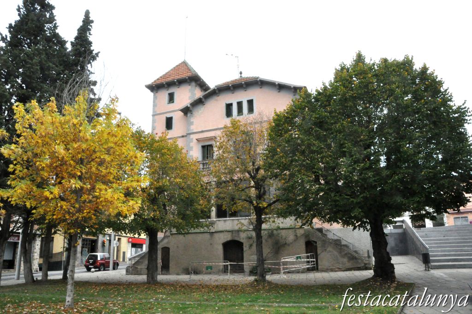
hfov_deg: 67.4
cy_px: 157
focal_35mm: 27
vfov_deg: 47.8
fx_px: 354
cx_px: 236
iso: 3200
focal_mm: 18
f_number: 22
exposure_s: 1/200
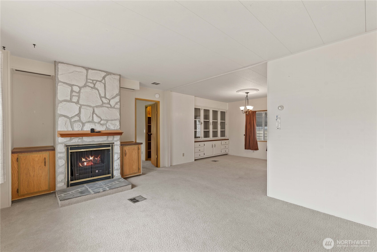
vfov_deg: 77.4
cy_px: 126
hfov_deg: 100.4
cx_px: 188
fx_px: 157
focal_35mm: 15
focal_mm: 15
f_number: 8
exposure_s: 1.3
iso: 200
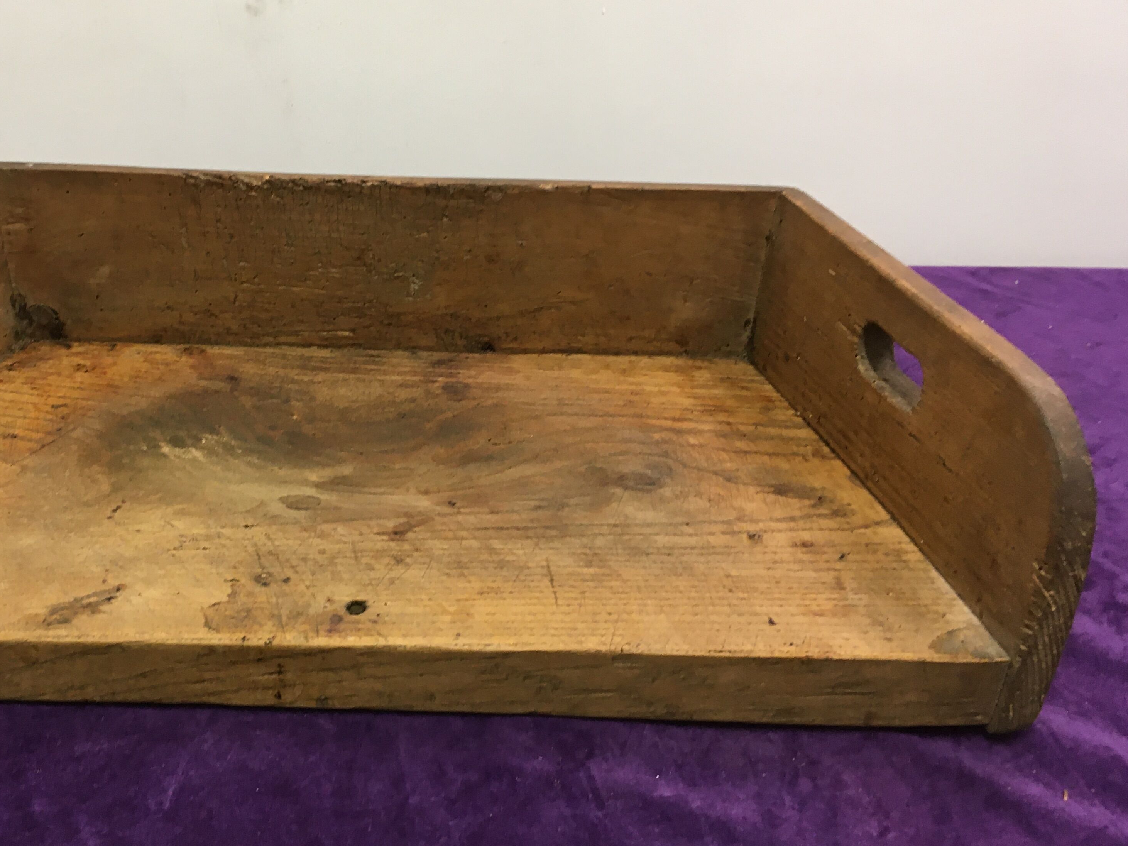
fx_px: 1303
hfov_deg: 46.0
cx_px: 367
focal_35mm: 40
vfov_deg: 35.9
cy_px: 447
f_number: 2.2
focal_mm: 4.15
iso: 100
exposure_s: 1/33
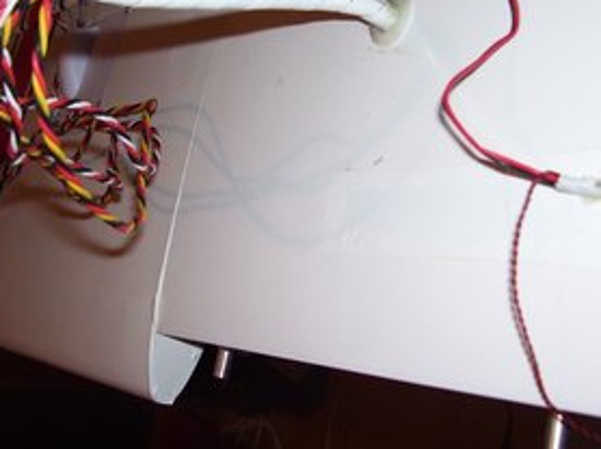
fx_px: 850
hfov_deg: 38.8
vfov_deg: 29.3
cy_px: 130
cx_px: 242
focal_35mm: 49
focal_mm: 5.6
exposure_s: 1/60
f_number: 2.7
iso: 80
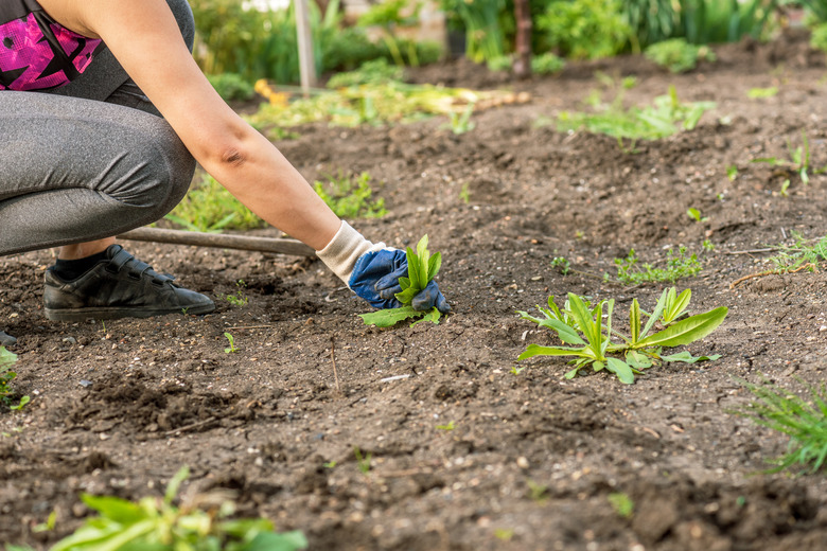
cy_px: 276
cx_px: 414
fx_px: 2412
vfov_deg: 13.0
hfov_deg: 19.5
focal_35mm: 105
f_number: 5.6
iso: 400
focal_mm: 105
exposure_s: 1/400
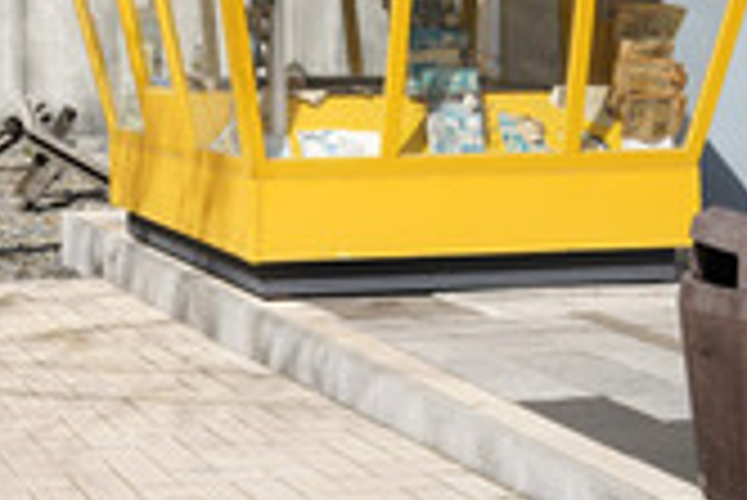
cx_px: -74
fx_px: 1578
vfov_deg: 17.3
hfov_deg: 24.8
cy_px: -68
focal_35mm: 76
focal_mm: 28
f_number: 8
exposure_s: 1/500
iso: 160
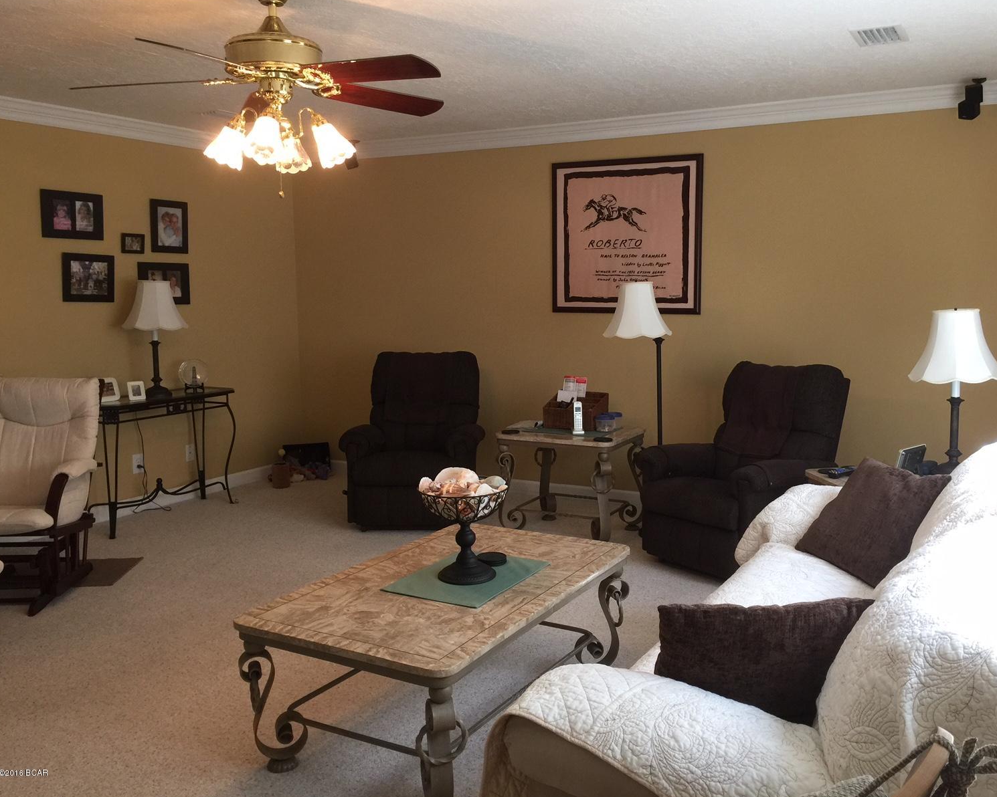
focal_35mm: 31
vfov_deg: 47.1
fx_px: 915
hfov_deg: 57.1
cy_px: 391
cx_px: 541
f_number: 2.2
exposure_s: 1/30
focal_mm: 4.15
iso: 50
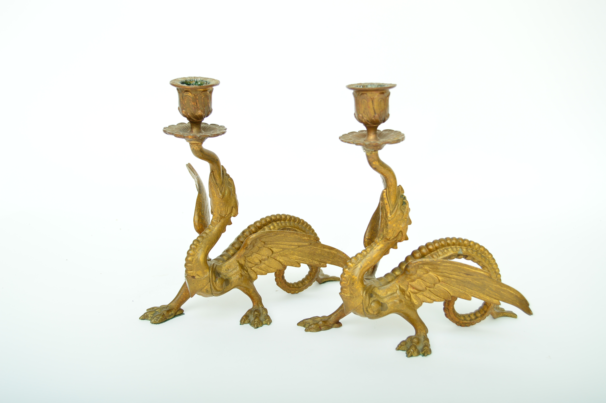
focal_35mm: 45
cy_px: 202
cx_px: 303
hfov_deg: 43.6
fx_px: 757
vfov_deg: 29.8
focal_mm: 30
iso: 200
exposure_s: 1/200
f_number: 5.6
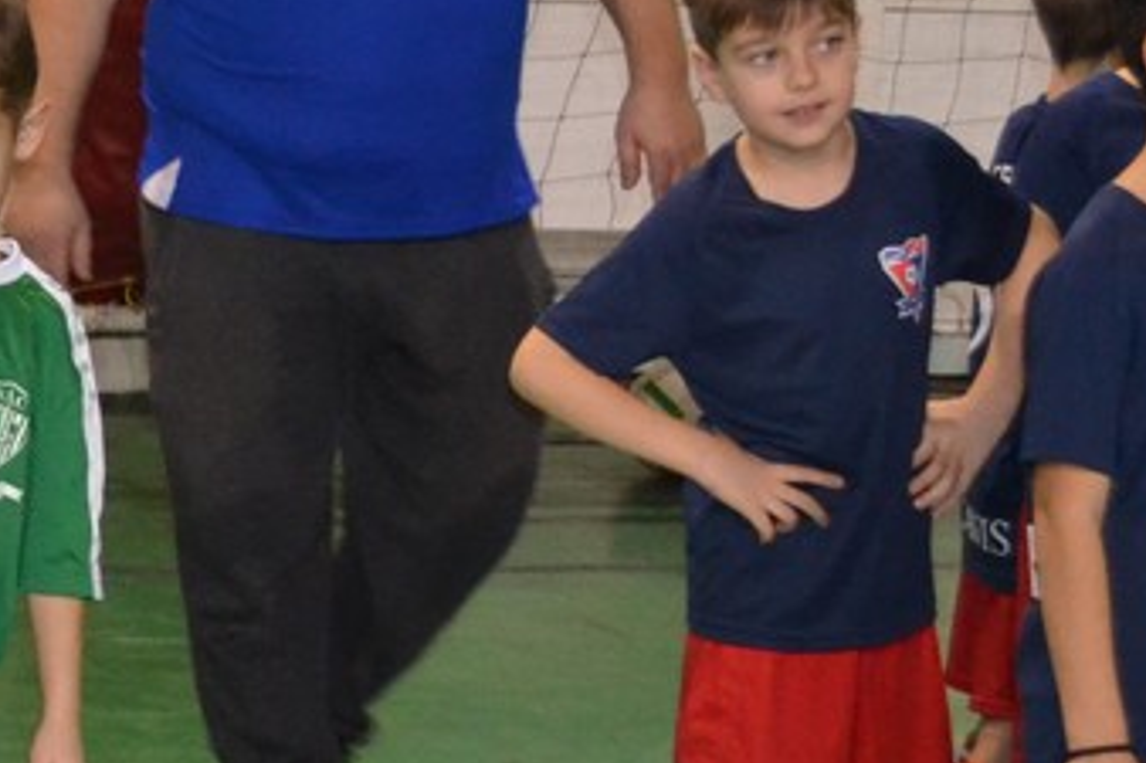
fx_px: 5246
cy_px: 283
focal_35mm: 165
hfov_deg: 11.6
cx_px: -851
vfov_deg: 8.3
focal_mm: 29
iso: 2200
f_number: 4.5
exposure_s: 1/60
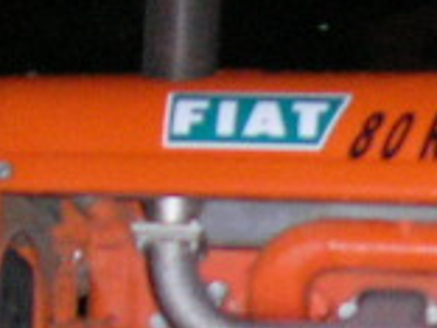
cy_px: 552
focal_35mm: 250
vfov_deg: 5.9
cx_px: 796
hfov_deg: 7.7
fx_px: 3156
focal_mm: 7.8
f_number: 2.8
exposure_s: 1/60.1
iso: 200
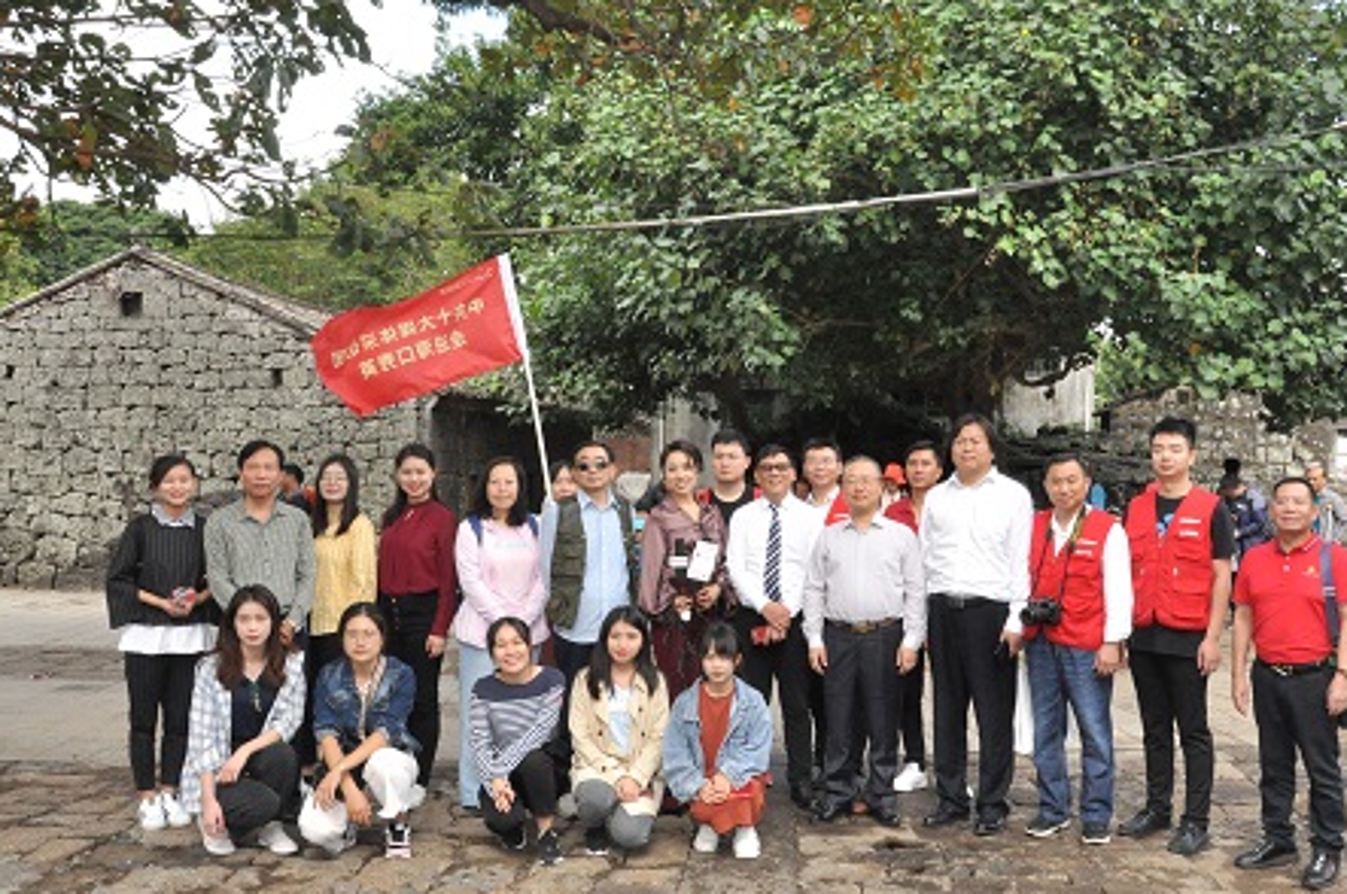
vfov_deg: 37.2
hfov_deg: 53.7
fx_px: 1329
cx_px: 730
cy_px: 456
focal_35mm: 36
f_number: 25
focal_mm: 21
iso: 2000
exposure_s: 1/200
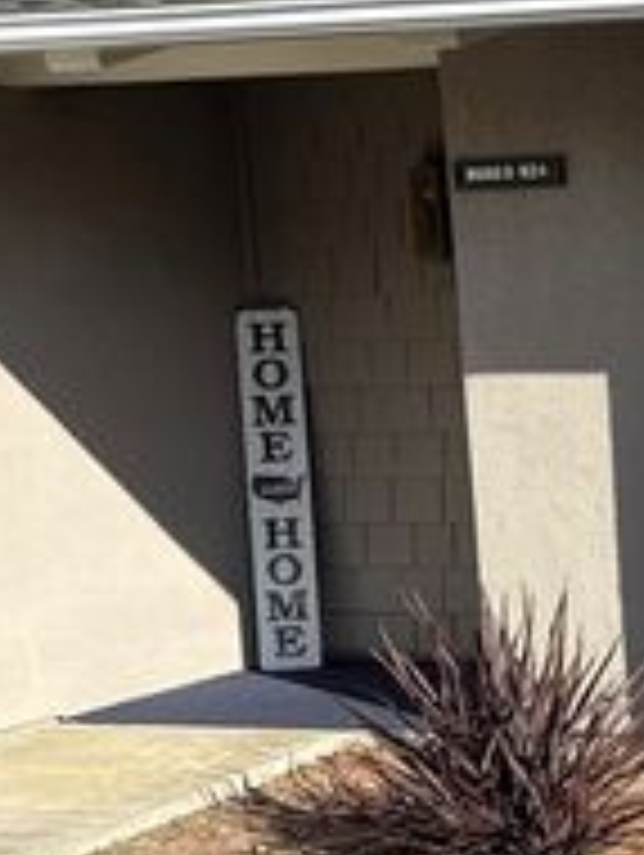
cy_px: 551
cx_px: 1238
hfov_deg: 16.0
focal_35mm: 75
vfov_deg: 25.9
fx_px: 1856
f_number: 1.78
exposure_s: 1/3584
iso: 80
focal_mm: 6.76
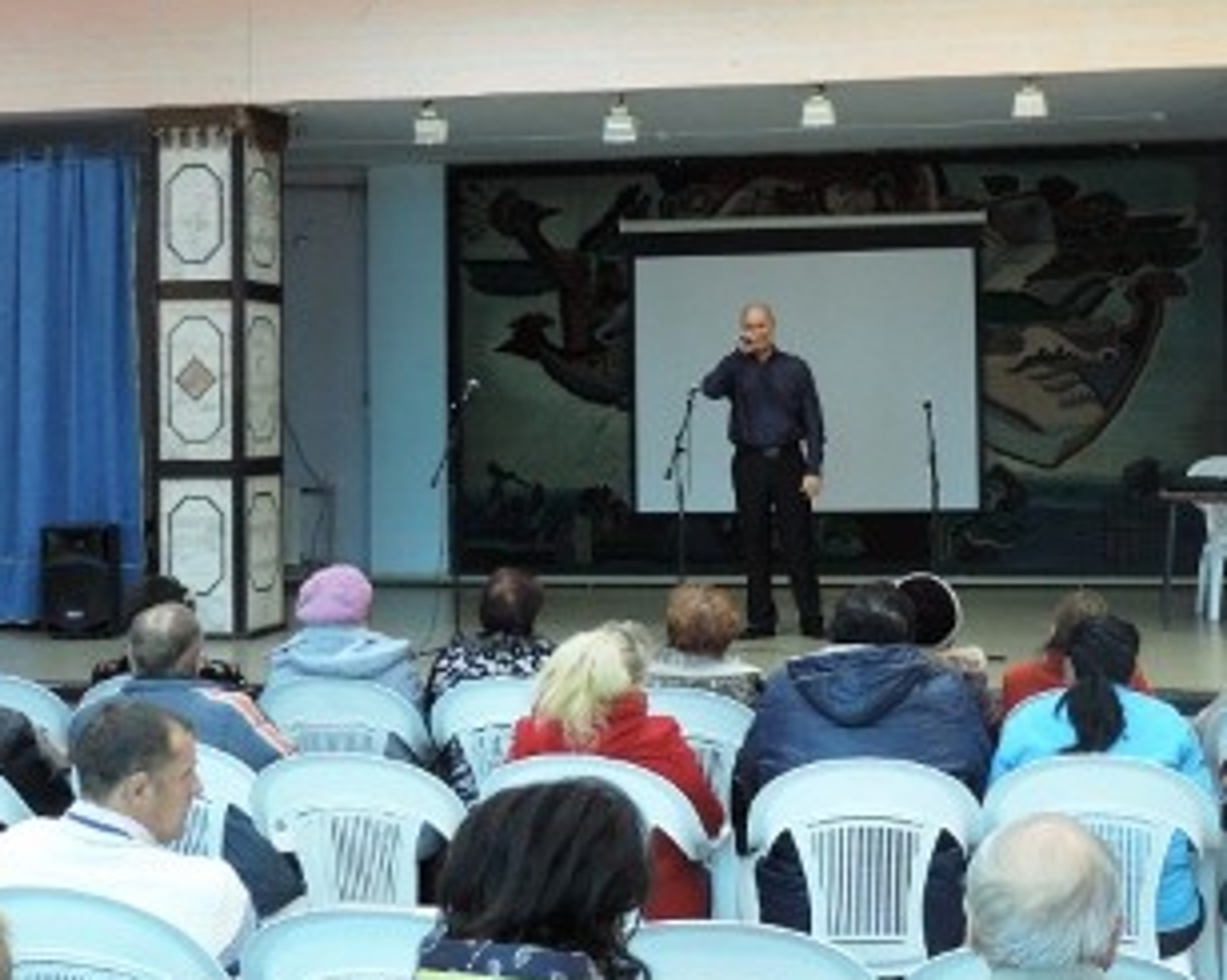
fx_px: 2068
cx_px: 787
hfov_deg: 32.8
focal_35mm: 57
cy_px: 360
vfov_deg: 26.5
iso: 560
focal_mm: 7.1
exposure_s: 1/13
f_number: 3.3
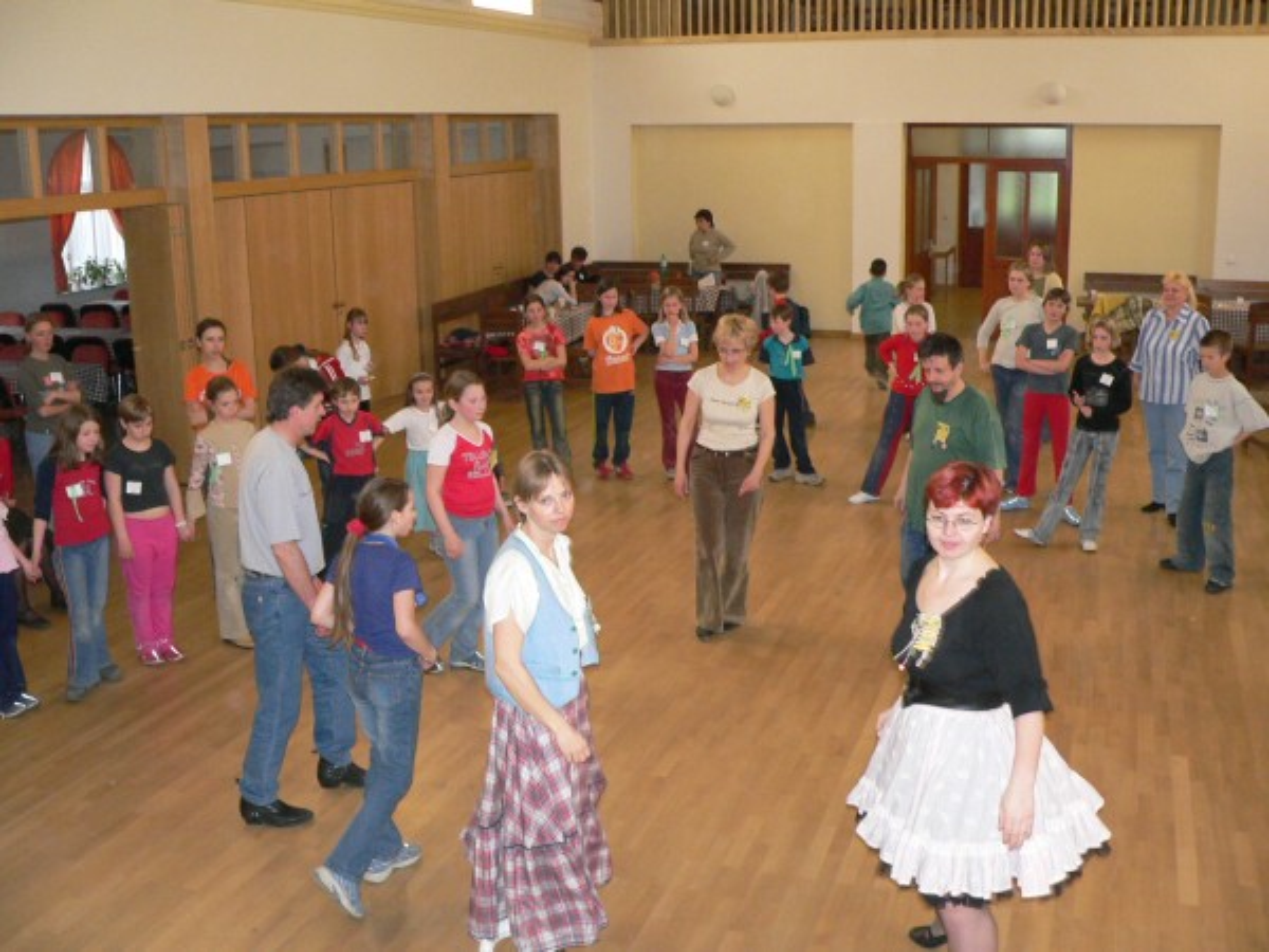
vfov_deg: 39.7
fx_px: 1320
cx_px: 634
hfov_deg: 51.4
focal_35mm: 36
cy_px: 476
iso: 300
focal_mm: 6
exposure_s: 1/60
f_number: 2.8
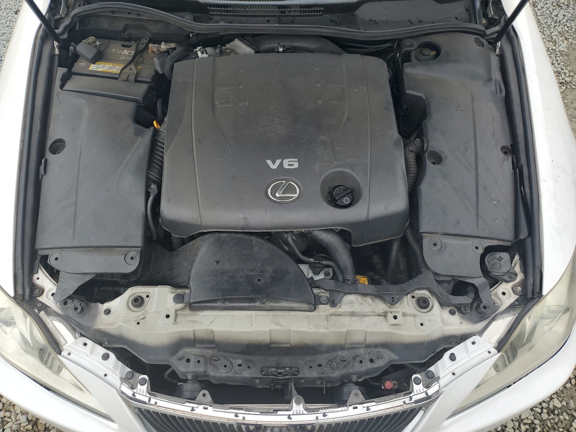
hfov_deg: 67.3
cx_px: 288
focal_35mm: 26
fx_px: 433
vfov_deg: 53.1
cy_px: 216
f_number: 1.5
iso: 50
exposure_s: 1/1111
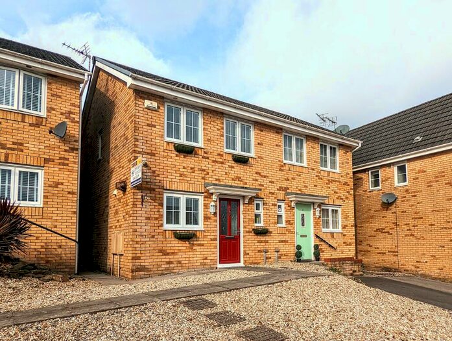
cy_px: 170
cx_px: 226
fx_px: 209
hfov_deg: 94.4
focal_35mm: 16
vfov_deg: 78.3
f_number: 2.2
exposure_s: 1/1176
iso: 54
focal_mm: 2.35
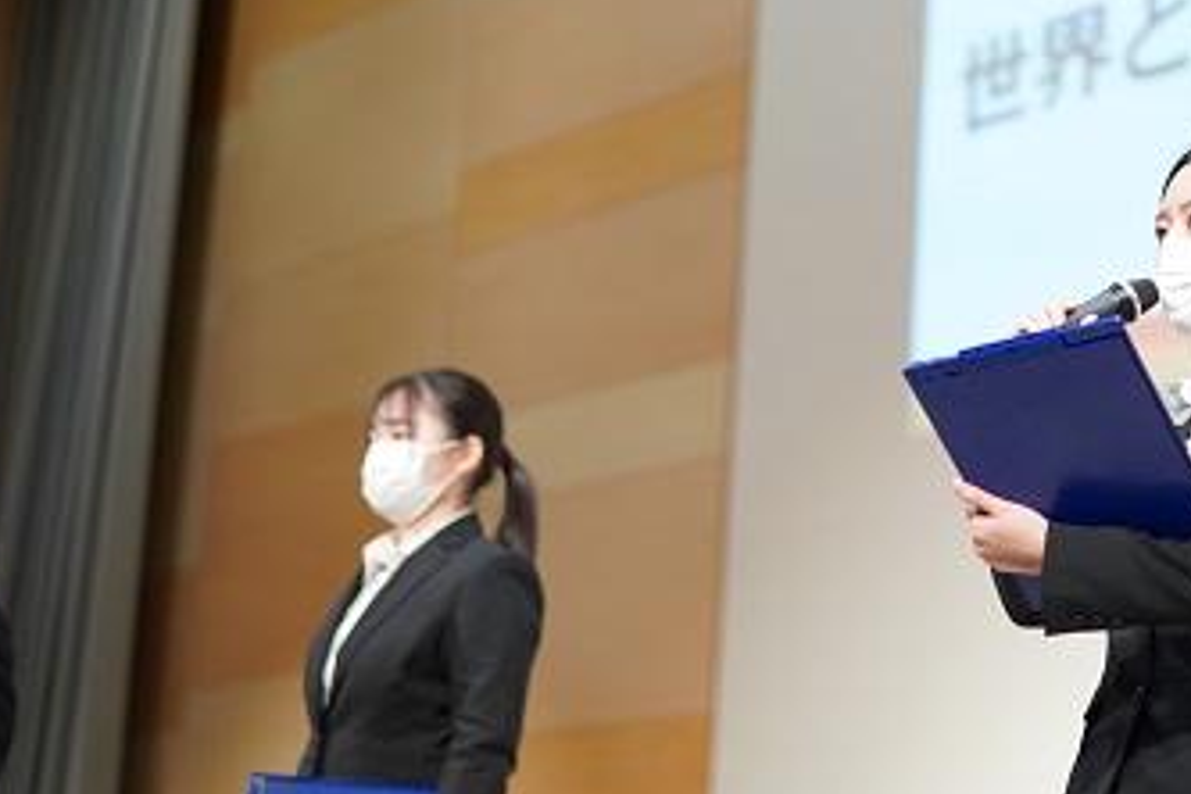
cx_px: 969
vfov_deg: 15.2
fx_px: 2977
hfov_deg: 22.3
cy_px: 343
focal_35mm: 90
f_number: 1.4
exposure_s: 1/320
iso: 320
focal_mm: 50
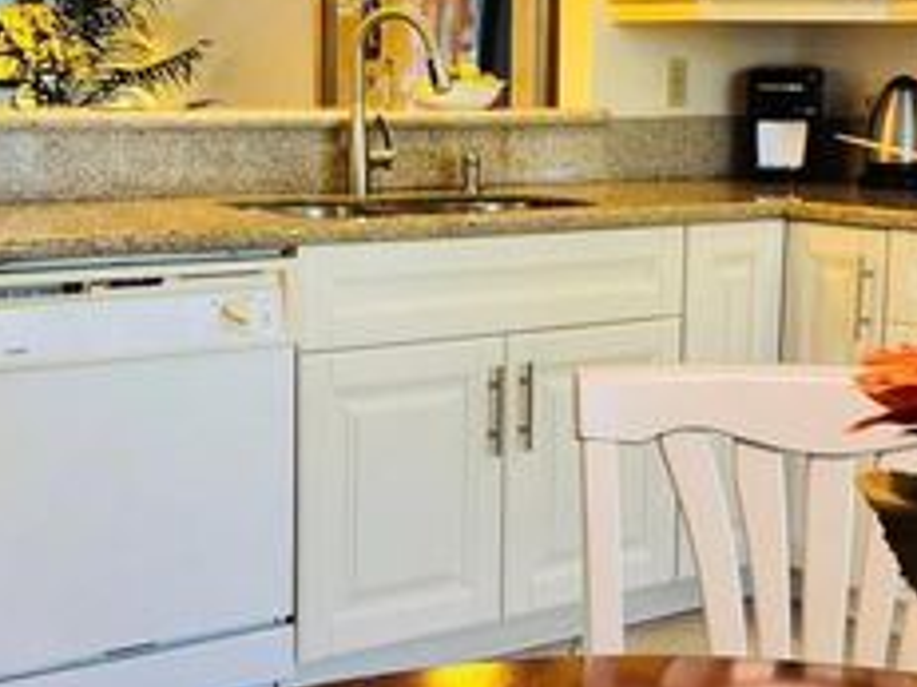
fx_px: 1774
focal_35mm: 67
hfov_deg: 28.9
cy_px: 379
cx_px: 528
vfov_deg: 21.9
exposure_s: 1/60
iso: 125
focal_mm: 5.96
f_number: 1.6
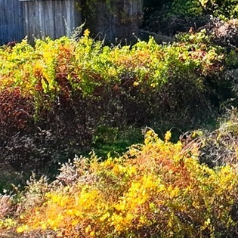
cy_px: -112
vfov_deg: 8.3
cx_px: 270
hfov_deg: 8.4
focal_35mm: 207
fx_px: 1610
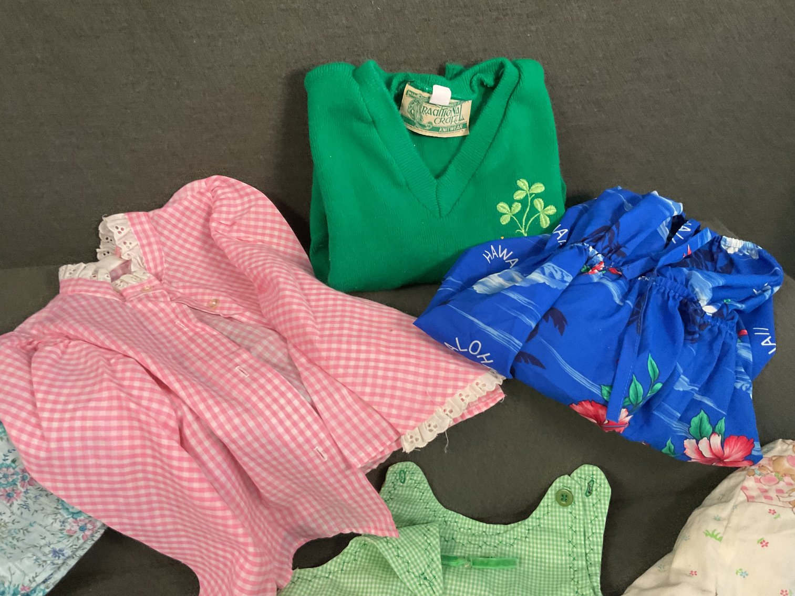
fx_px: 666
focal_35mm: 29
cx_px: 398
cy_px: 298
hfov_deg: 61.7
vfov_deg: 48.2
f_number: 1.8
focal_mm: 3
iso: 200
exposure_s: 1/60
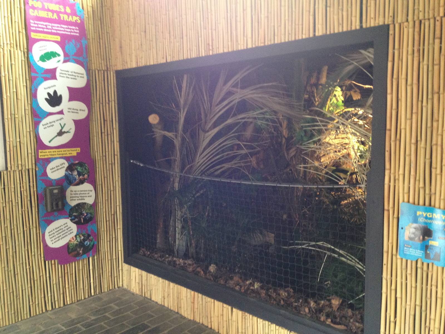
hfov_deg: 52.6
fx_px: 450
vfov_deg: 40.7
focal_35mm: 35
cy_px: 167
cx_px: 222
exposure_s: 1/20
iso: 200
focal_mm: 4.28
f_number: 2.4
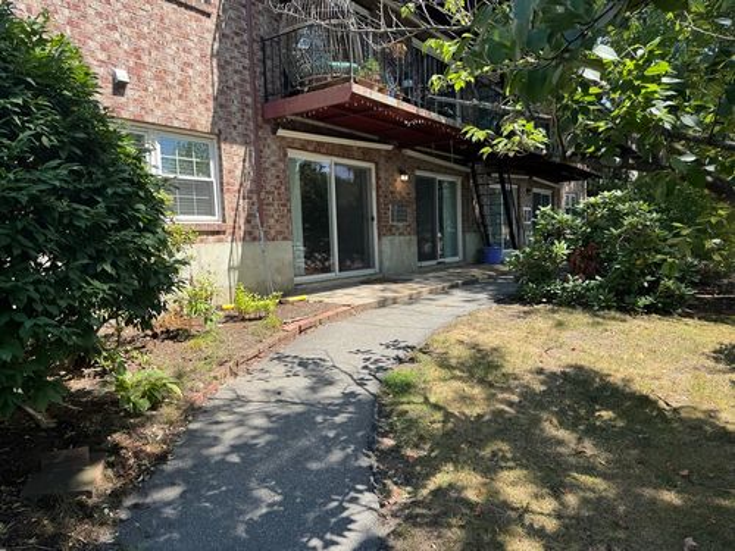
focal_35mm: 24
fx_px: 510
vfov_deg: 56.8
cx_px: 368
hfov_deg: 71.6
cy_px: 276
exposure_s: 1/1285
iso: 80
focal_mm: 6.76
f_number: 1.78
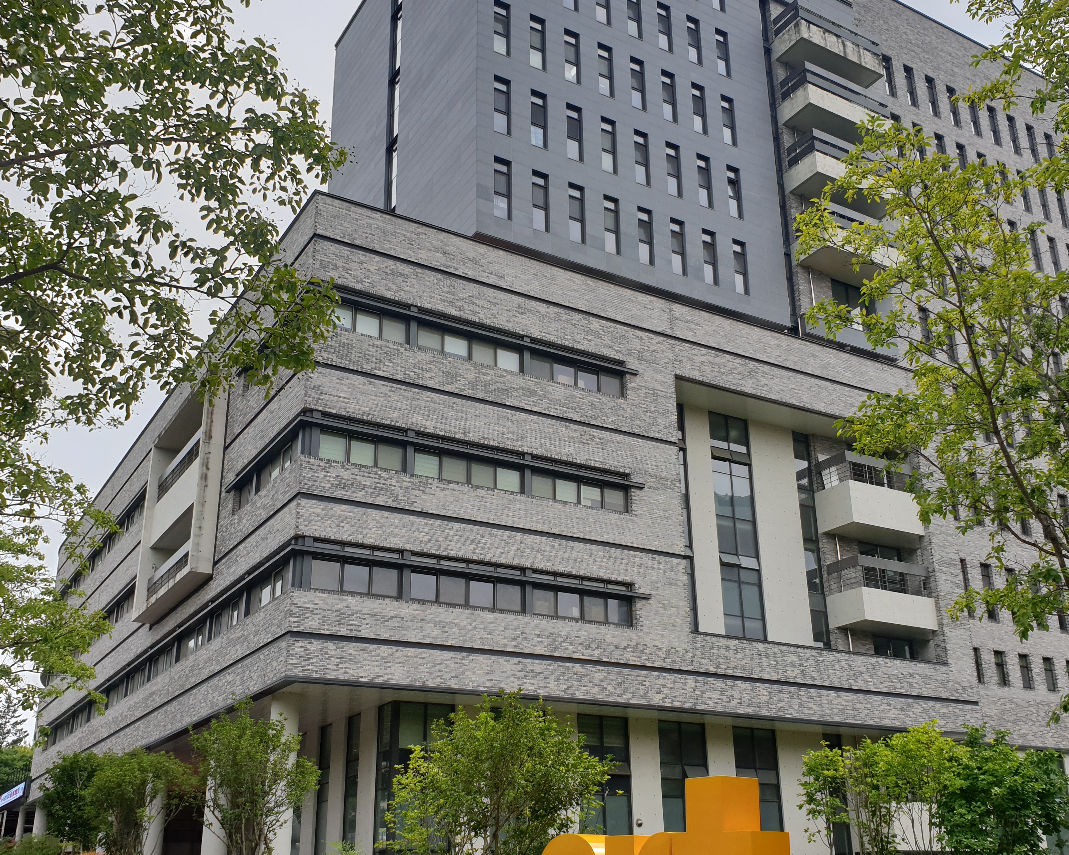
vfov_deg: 42.2
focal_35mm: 35
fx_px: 1107
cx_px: 545
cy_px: 443
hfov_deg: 51.5
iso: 50
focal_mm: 4.3
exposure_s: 1/1387
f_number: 2.4
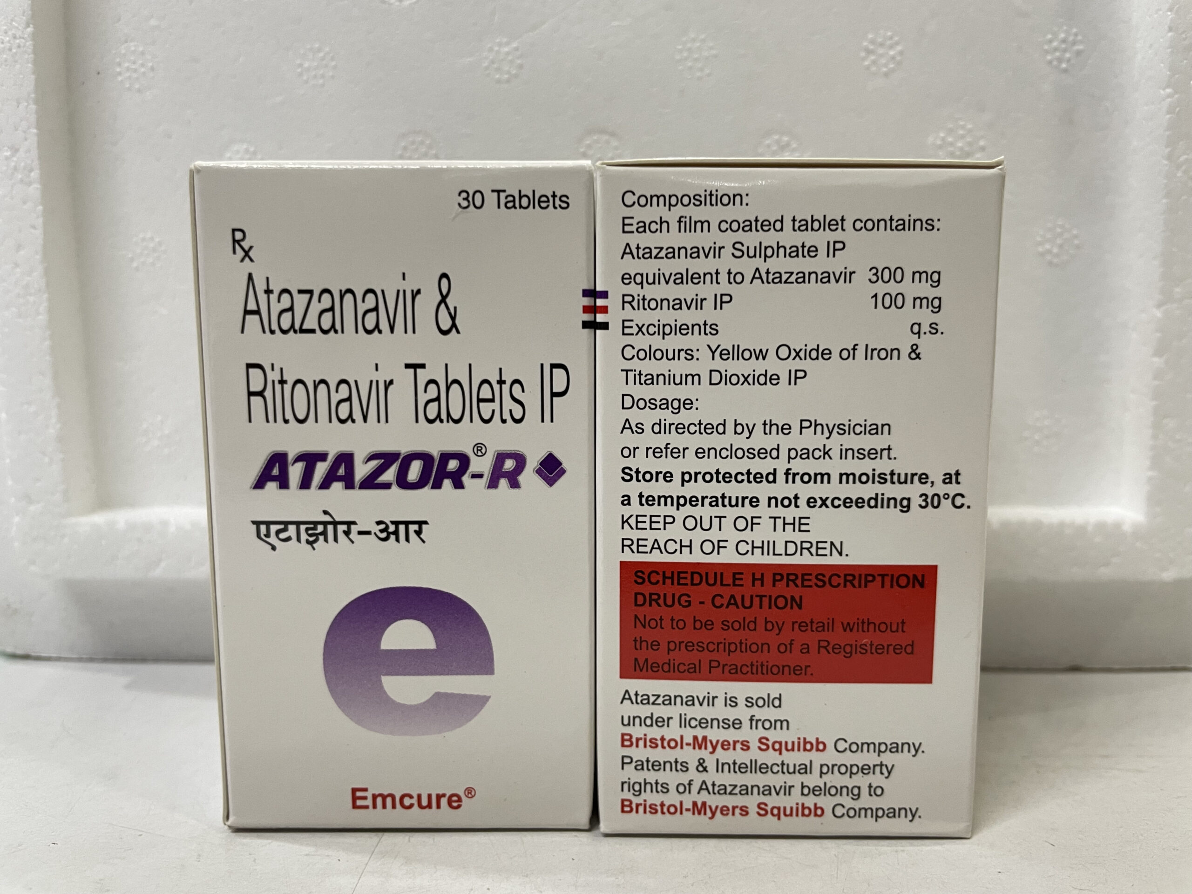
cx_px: 596
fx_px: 895
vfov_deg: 53.1
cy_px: 447
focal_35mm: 26
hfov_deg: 67.3
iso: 125
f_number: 1.6
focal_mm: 4.2
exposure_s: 1/50
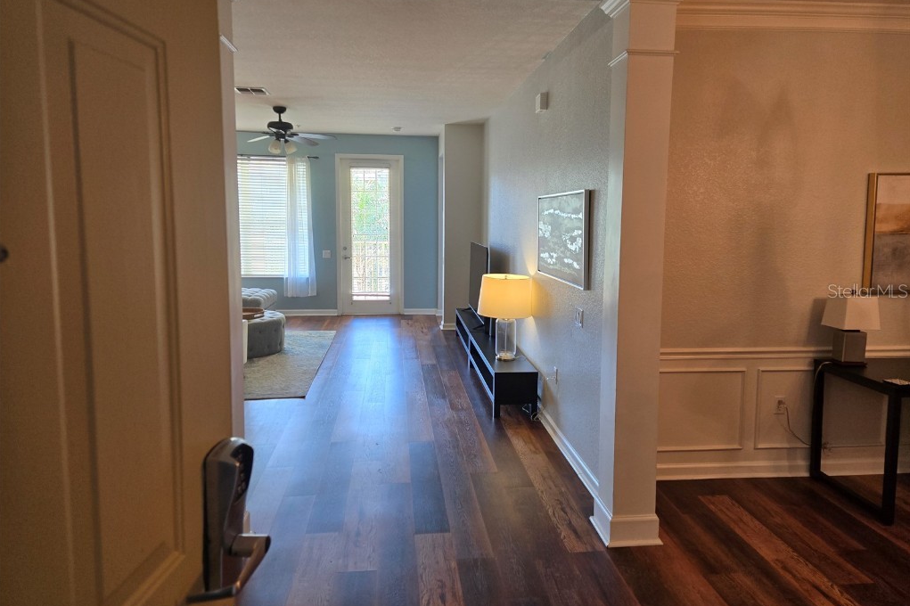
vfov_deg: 53.1
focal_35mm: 24
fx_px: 606
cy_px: 291
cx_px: 455
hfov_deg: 73.8
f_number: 1.8
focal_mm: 5.4
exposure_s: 1/120
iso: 100
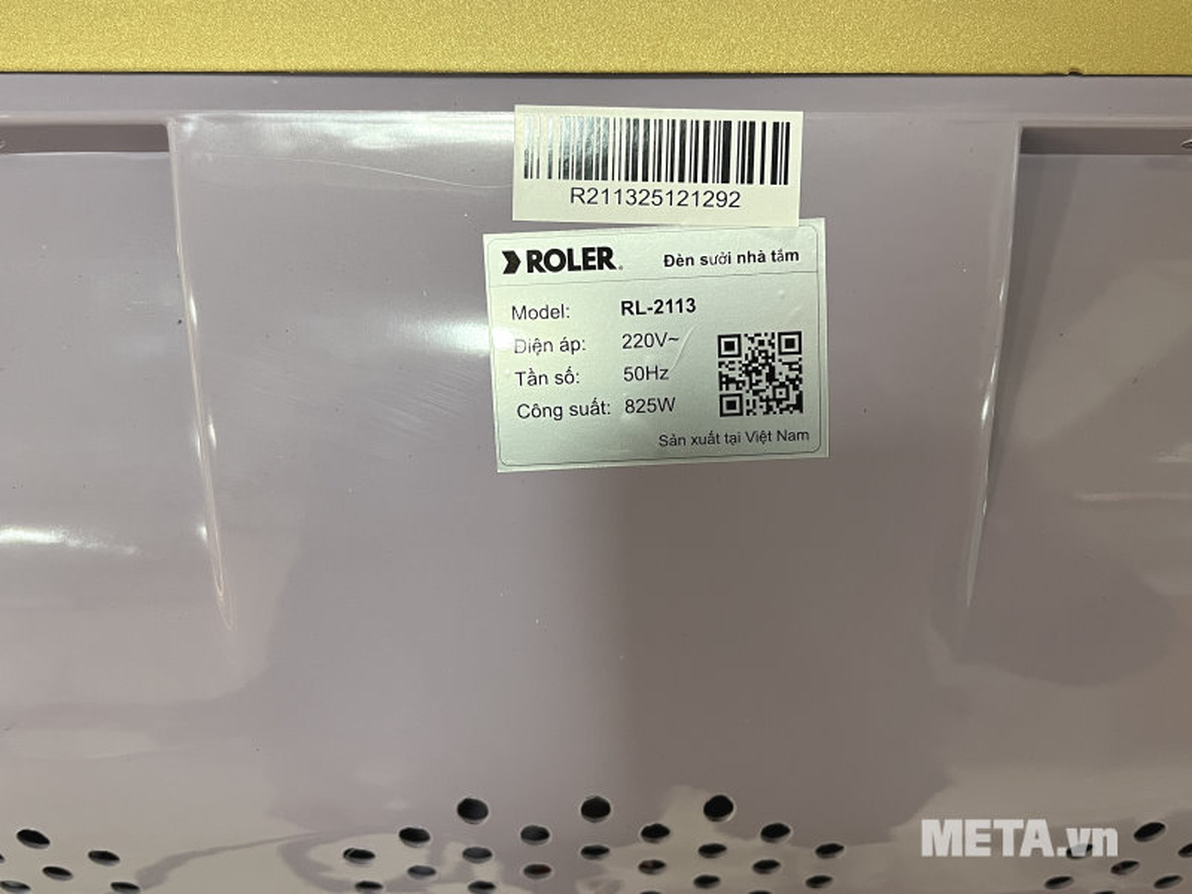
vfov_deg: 53.1
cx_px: 596
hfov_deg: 67.3
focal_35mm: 26
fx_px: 895
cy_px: 447
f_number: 1.6
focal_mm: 5.1
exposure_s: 1/50
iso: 160
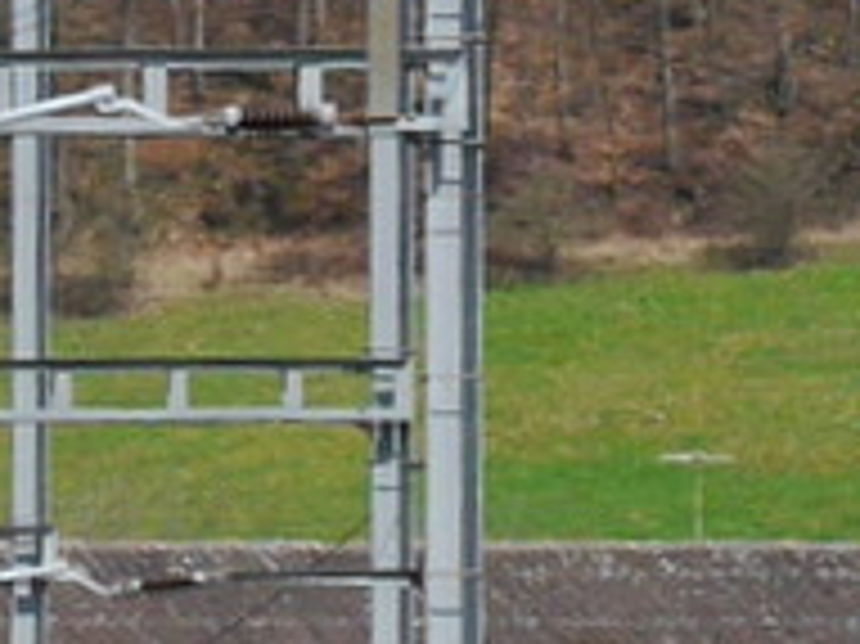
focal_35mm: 527
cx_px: -1490
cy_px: 1094
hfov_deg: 3.7
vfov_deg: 2.8
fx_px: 13085
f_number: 9
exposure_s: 1/320
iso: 160
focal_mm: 42
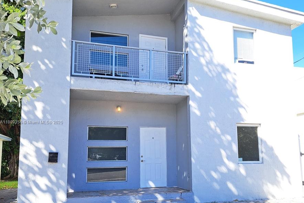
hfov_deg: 55.8
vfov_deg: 38.7
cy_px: 122
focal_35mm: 34
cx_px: 155
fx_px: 287
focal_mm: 5.23
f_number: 1.8
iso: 50
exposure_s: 1/424
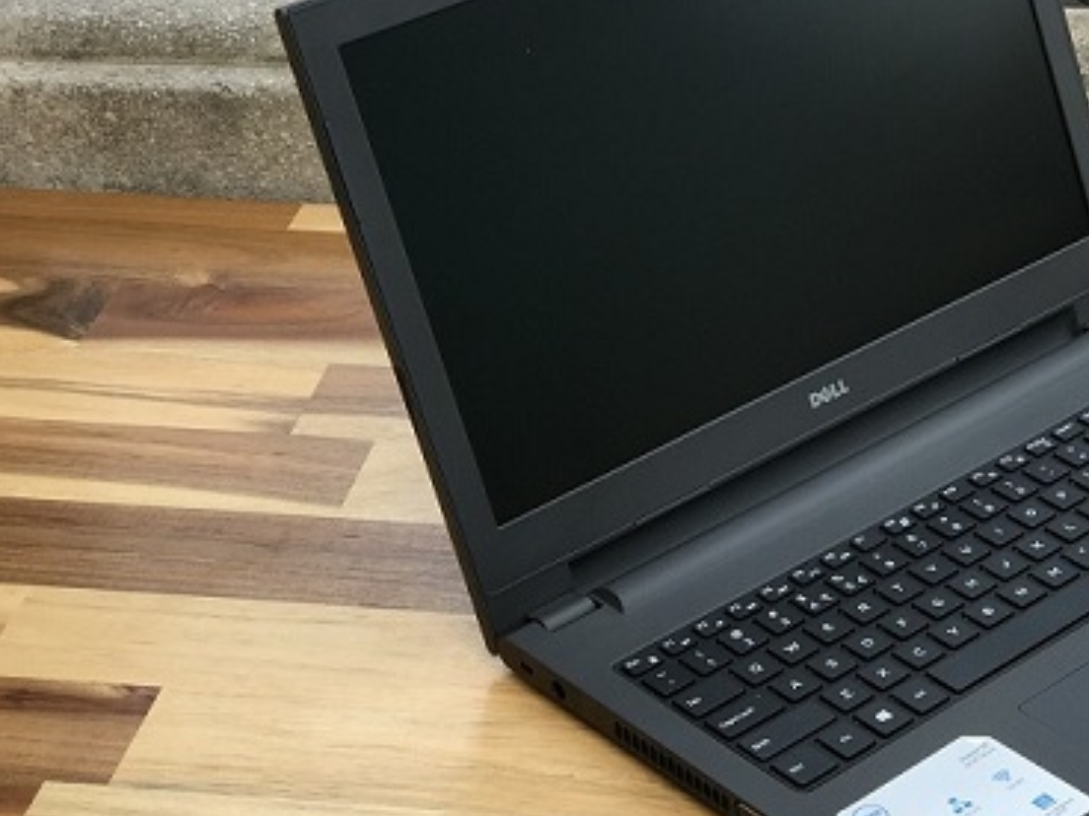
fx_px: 2926
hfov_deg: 20.9
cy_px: 367
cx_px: 858
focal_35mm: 93
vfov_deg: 15.9
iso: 20
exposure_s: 1/145
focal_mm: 6.6
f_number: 2.8
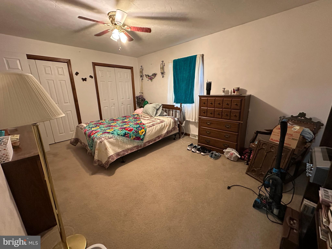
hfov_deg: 102.1
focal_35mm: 14
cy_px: 124
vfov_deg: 85.7
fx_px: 134
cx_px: 166
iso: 1000
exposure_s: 1/60
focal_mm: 2.22
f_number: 2.2
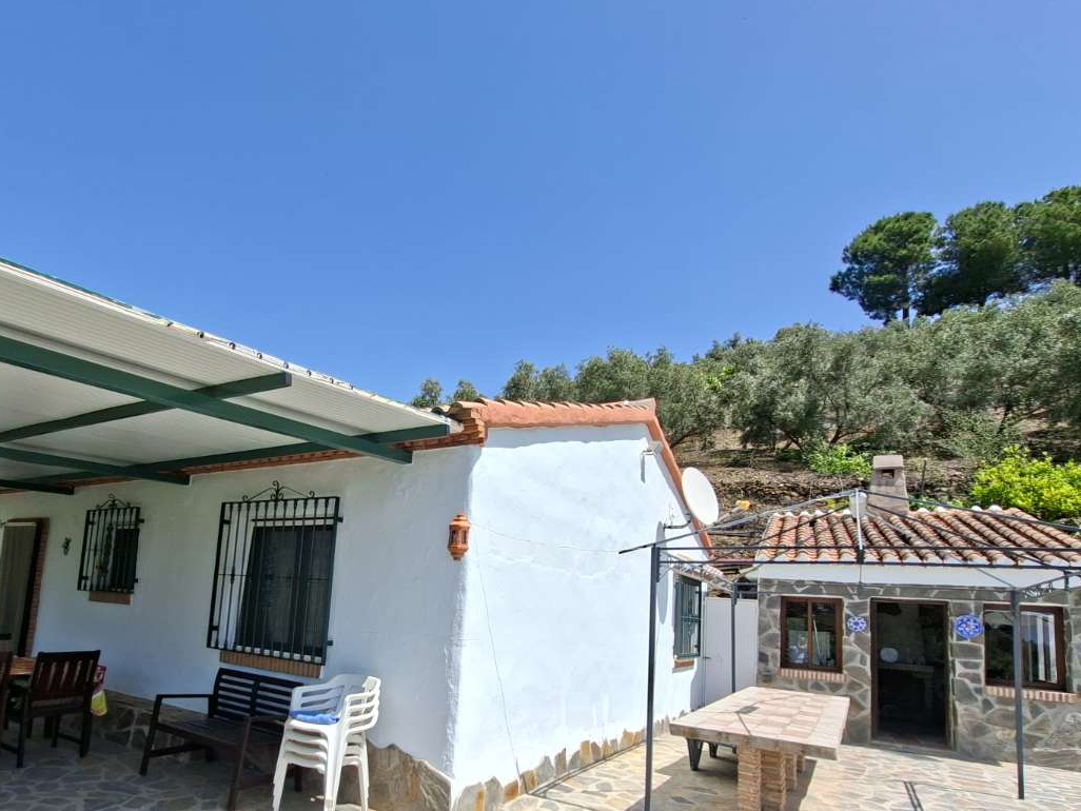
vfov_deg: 66.8
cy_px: 543
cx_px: 427
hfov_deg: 83.5
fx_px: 593
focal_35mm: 19
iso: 40
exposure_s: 1/1256
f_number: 2.2
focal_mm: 1.74
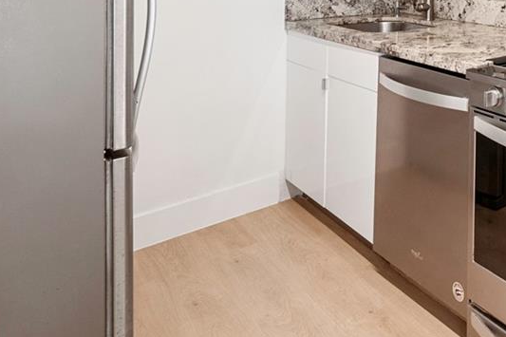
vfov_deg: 31.7
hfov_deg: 41.1
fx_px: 506
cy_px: -51
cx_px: 572
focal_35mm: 36
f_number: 9
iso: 500
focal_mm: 12
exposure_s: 1/1.67
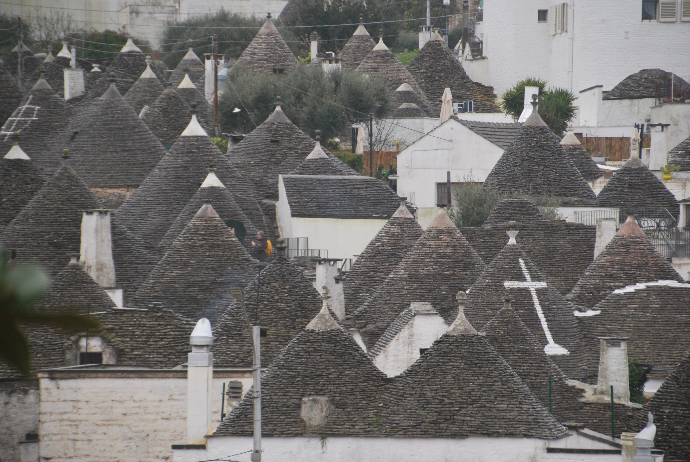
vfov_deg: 5.9
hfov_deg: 8.8
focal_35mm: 232
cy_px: 231
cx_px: 345
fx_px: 4462
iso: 360
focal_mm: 155
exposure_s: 1/500
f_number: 6
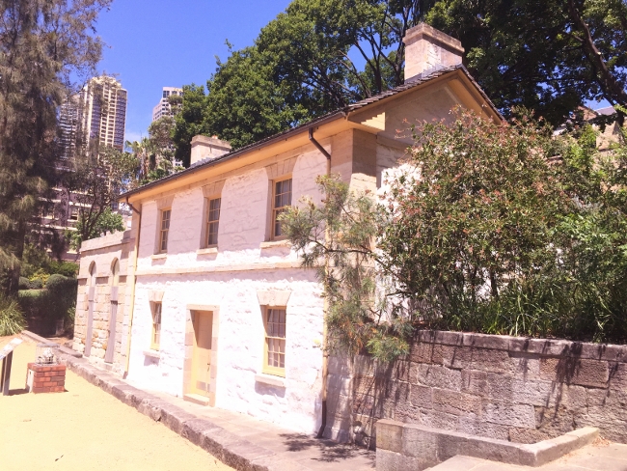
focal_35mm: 29
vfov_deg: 48.3
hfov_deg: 61.6
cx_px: 314
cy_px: 236
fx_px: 525
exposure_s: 1/2326
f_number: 2.2
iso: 32
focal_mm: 4.15
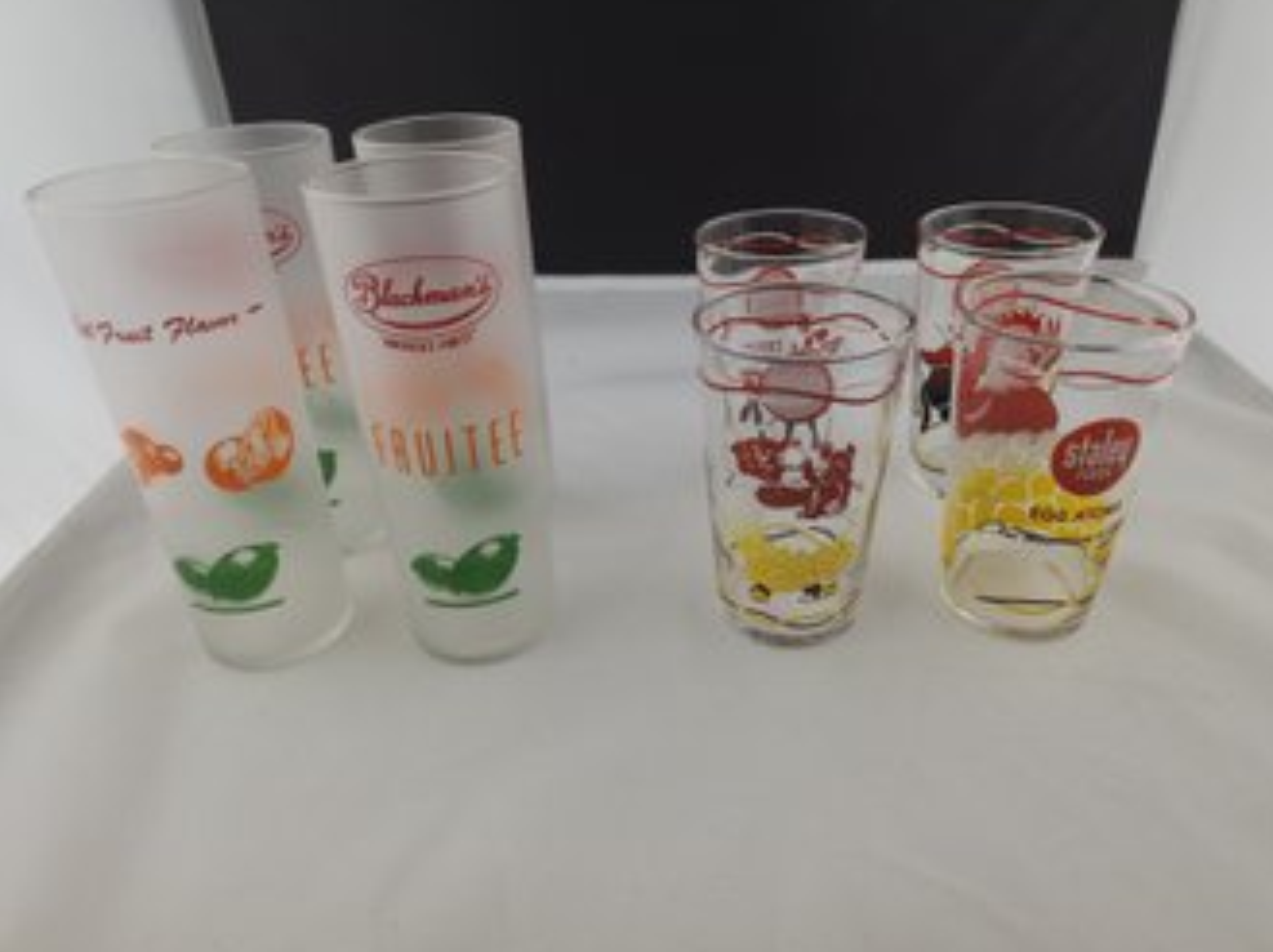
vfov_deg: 56.7
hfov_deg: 71.6
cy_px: 470
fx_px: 882
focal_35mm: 24
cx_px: 660
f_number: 1.8
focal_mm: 6.4
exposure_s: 1/283
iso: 12
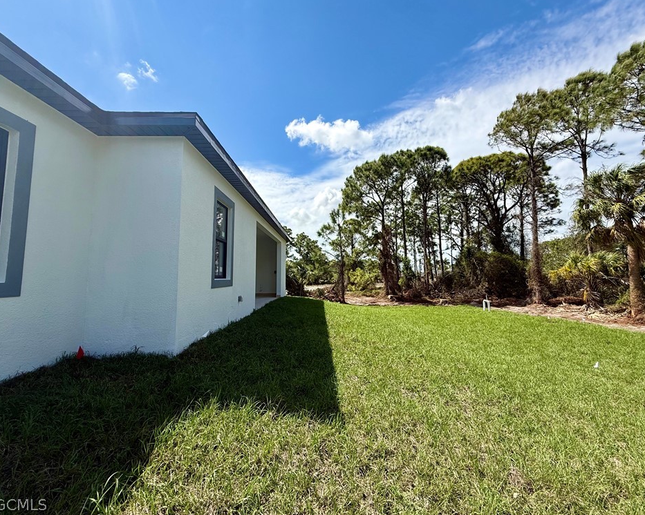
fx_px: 286
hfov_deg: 96.8
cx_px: 336
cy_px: 251
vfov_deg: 84.0
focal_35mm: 15
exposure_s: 1/1961
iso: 50
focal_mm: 2.22
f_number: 2.2
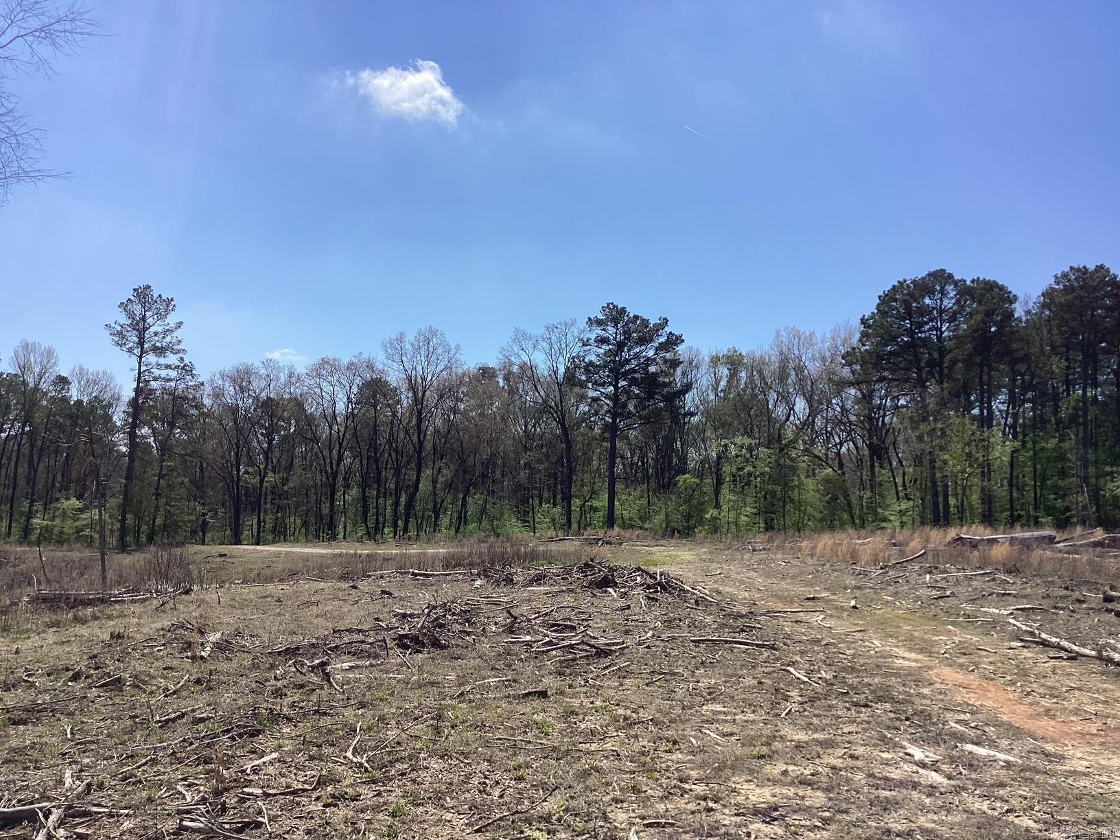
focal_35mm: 31
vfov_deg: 45.4
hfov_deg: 58.4
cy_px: 420
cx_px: 560
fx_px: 1003
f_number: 2.4
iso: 25
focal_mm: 3.3
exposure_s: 1/2146
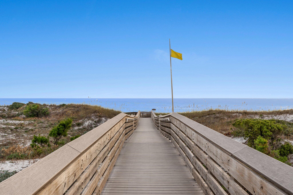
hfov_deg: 53.1
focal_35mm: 36
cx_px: 146
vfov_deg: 36.9
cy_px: 98
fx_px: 293
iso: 200
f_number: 10
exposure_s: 1/50
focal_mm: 24
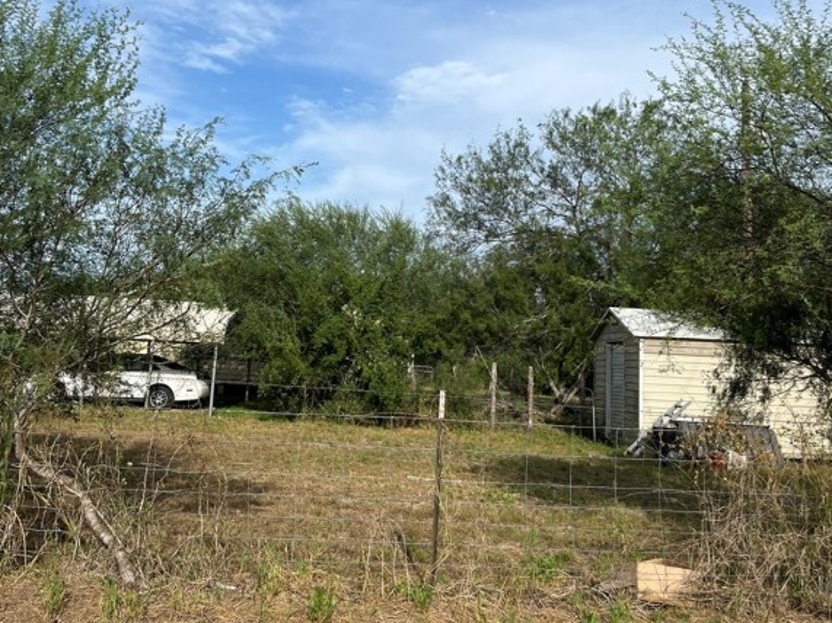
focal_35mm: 35
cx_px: 417
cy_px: 237
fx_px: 841
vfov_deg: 40.4
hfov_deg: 52.6
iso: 50
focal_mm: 5.1
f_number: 1.6
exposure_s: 1/3623
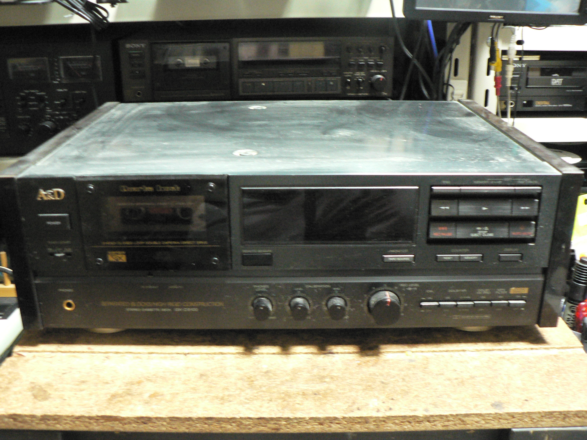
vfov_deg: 39.7
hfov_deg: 51.4
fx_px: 610
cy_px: 220
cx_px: 294
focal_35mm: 36
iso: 400
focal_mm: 6
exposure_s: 1/4
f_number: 2.8
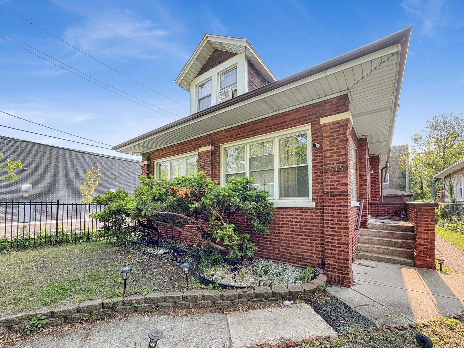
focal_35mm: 14
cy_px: 174
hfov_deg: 102.1
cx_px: 232
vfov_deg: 85.7
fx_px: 188
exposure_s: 1/99
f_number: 2.2
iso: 32
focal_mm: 2.22
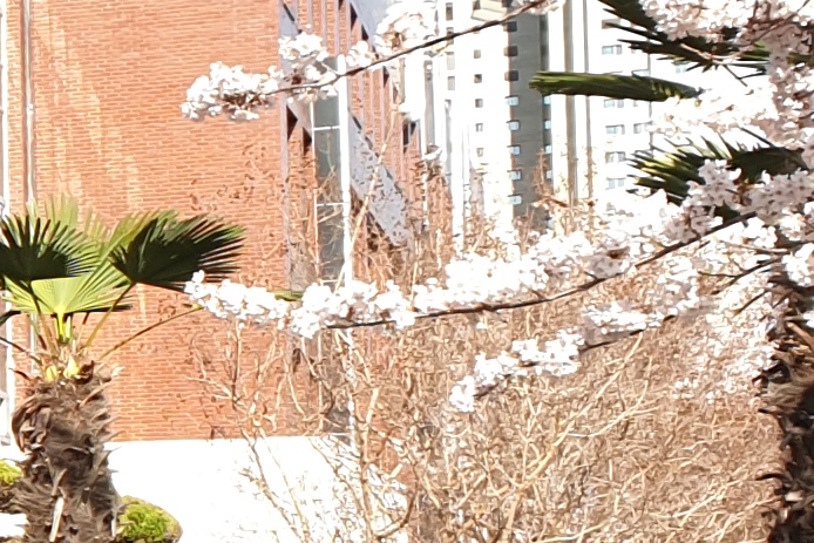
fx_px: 3550
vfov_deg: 8.7
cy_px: 437
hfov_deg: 10.9
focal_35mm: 157
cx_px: -1192
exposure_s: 1/582
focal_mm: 4.3
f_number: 2.4
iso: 50
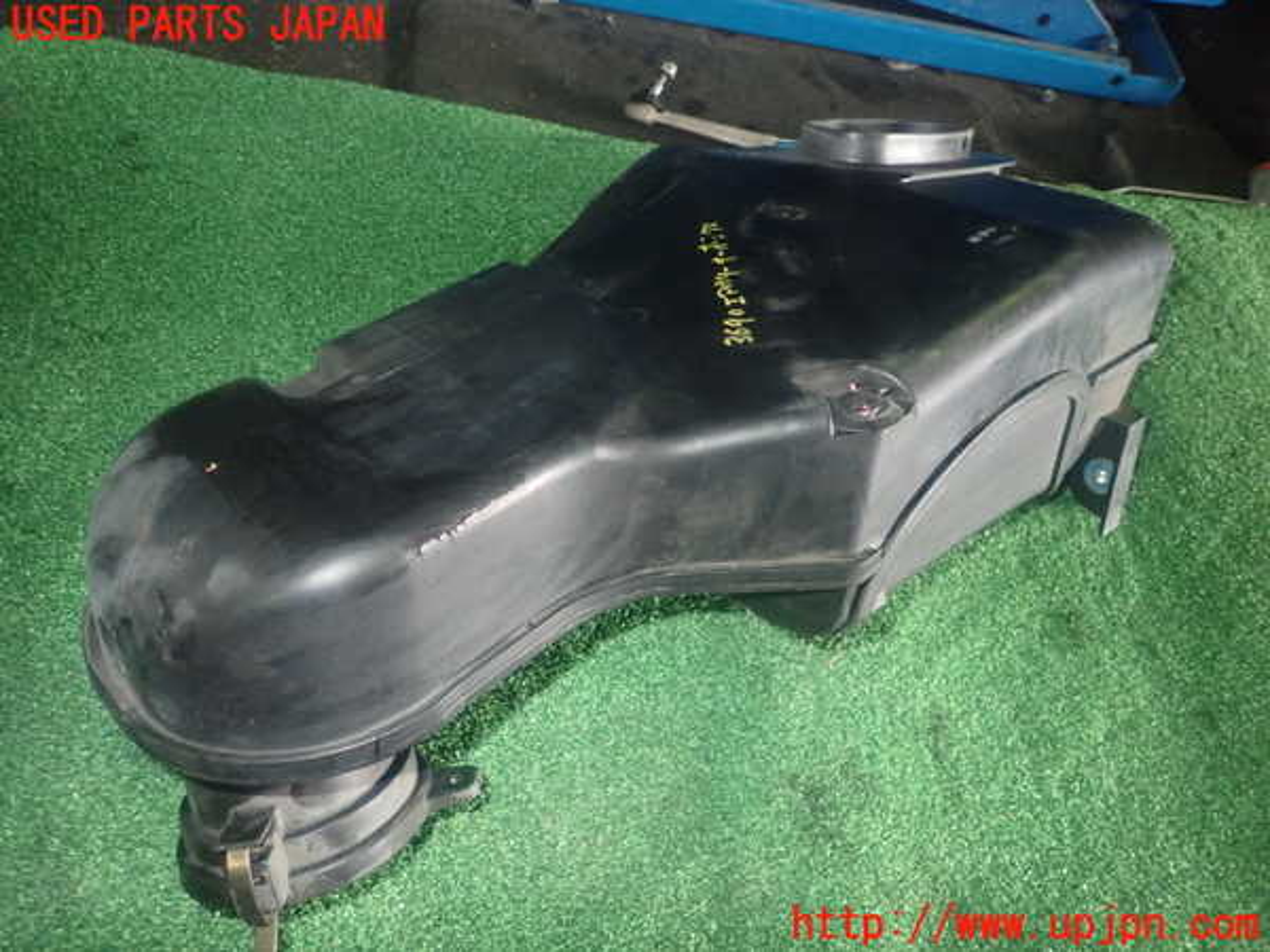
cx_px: 635
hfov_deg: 69.4
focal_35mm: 25
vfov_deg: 54.9
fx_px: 917
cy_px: 476
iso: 800
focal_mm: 4.5
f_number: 5.6
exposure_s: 1/30
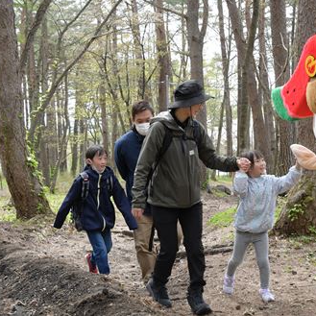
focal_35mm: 62
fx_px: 640
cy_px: 157
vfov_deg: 27.7
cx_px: 201
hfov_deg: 27.6
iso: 2500
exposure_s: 1/500
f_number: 11
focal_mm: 32
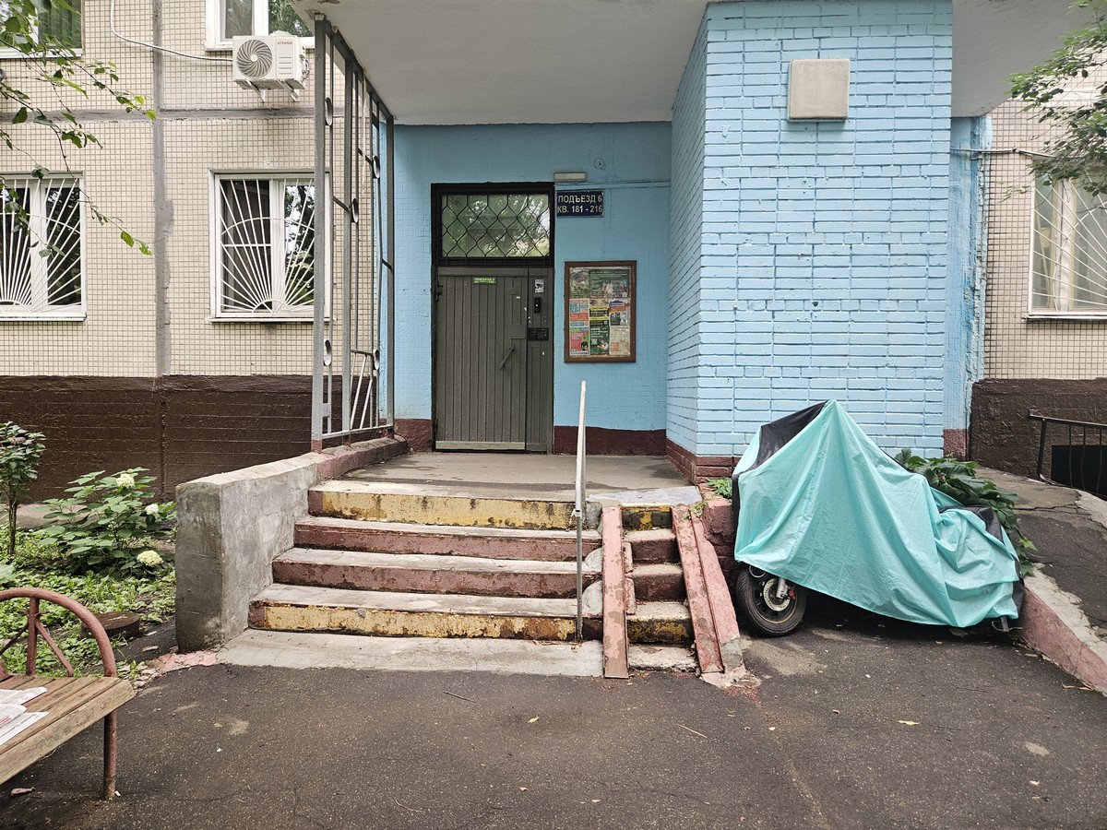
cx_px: 554
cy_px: 415
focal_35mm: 23
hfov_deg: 73.9
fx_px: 736
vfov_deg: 58.9
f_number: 1.8
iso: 100
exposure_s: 1/100
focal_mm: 5.4
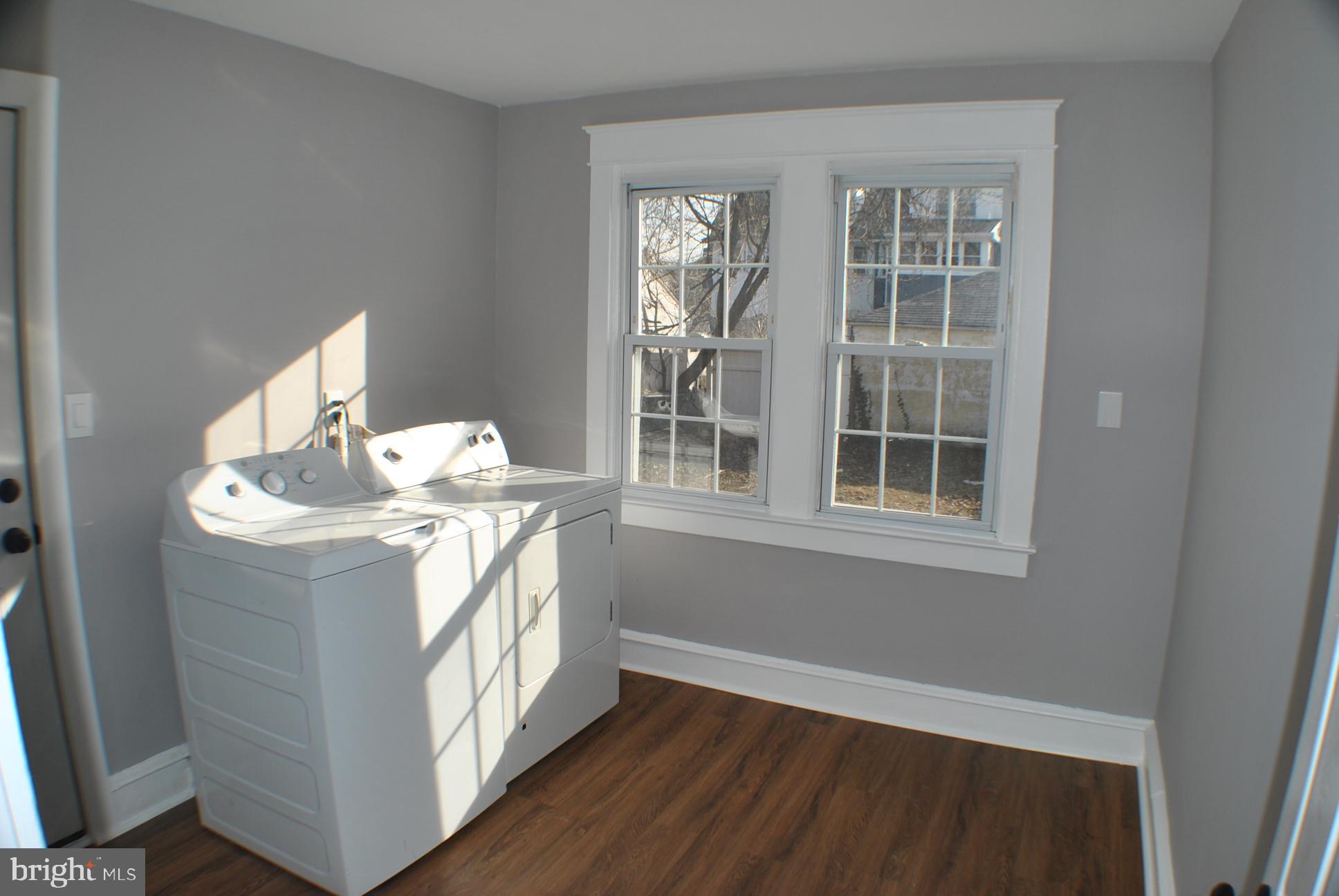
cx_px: 670
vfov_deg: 43.7
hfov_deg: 61.9
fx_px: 1117
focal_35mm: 30
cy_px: 448
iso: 100
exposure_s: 1/200
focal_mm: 20
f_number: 8
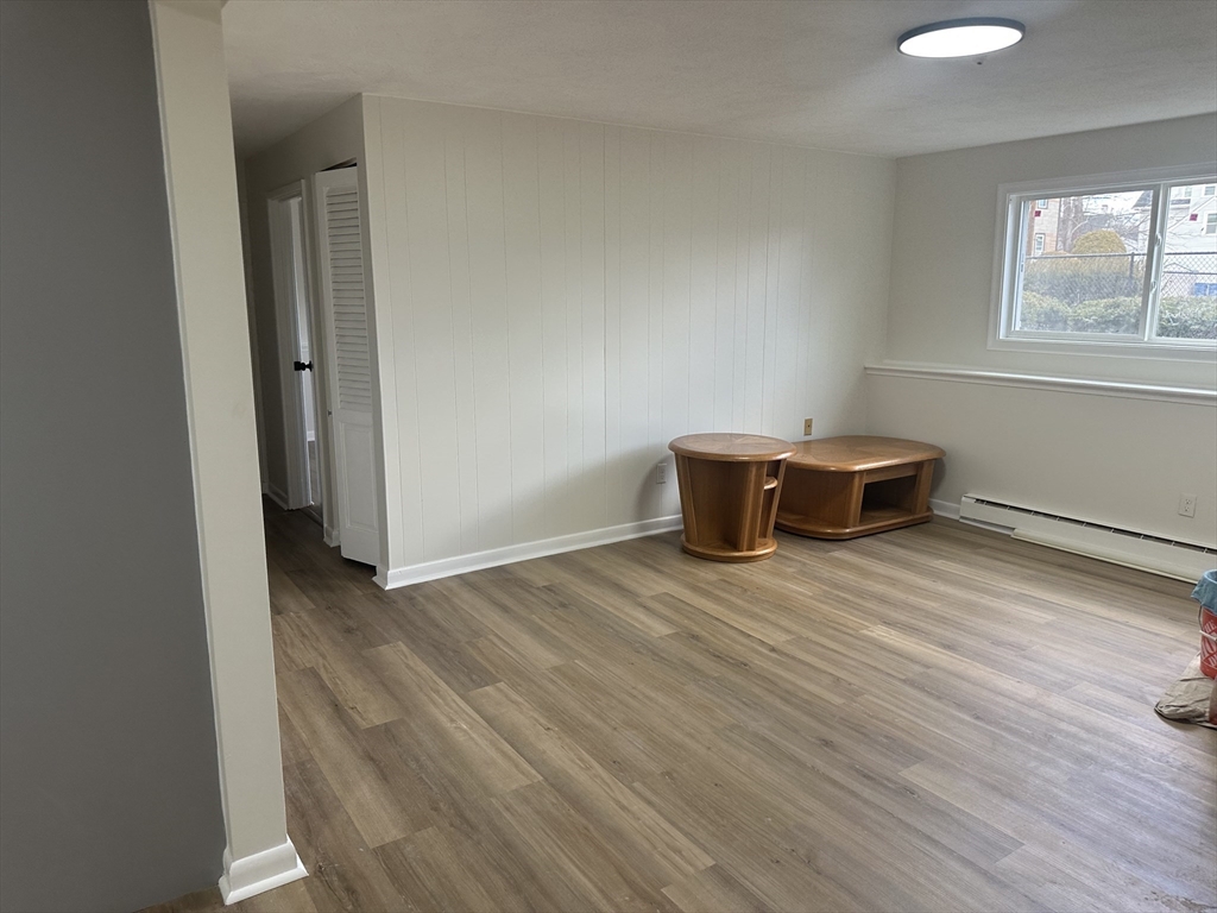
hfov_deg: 71.6
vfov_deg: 56.8
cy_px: 456
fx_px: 844
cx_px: 608
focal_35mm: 24
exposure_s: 1/120
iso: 160
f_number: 1.78
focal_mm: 6.86
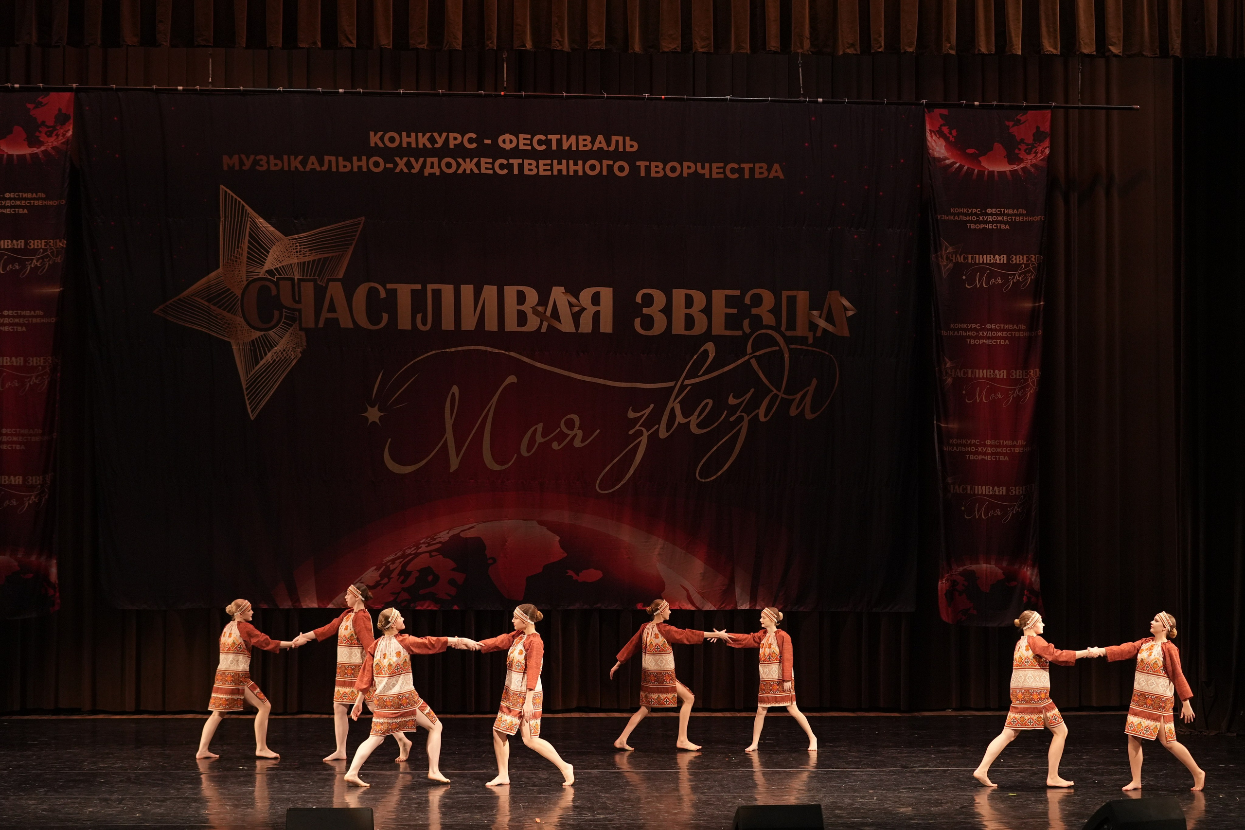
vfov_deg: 17.5
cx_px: 622
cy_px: 415
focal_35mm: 78
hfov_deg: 26.0
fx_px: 2697
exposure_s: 1/400
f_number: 2.8
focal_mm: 78
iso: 2500
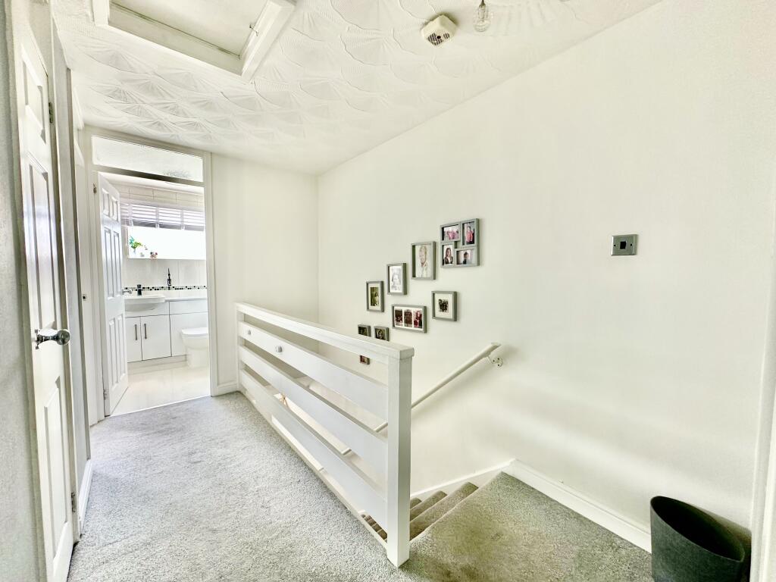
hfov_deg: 102.1
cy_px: 291
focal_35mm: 14
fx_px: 314
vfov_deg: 85.7
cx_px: 388
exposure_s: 1/99
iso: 200
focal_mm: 2.22
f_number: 2.2
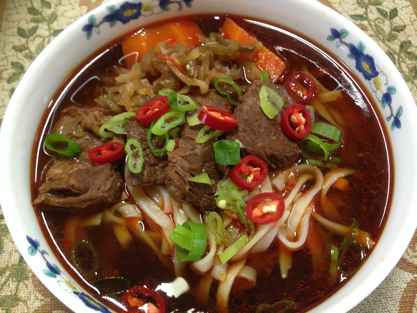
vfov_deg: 42.9
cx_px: 208
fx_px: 398
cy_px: 156
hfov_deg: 55.4
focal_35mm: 33
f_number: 2.4
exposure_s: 1/20
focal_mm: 4.12
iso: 125
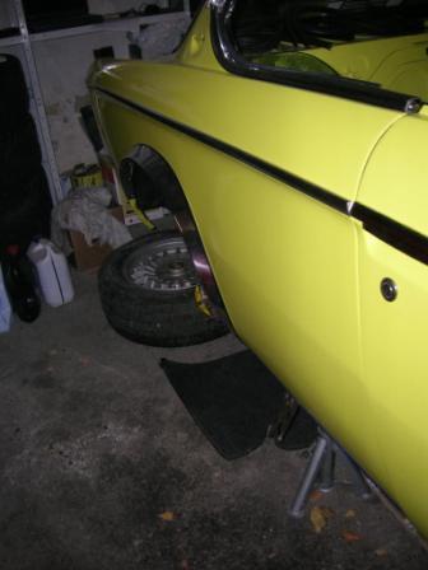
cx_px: 214
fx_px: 561
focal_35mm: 34
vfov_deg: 54.0
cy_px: 285
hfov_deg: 41.8
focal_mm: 5.7
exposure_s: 1/60.1
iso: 50
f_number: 2.9
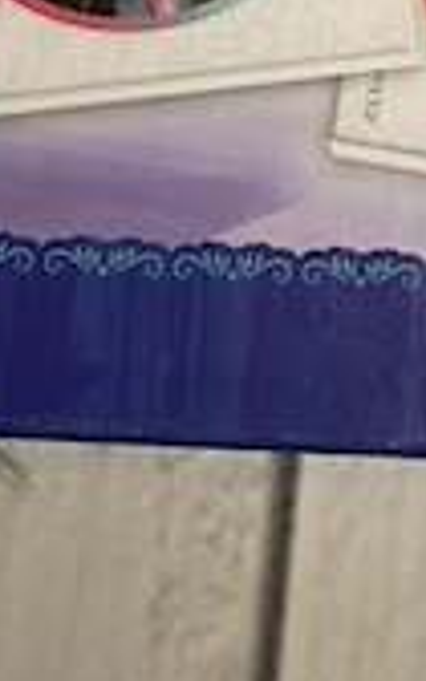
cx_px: 337
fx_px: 2025
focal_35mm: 109
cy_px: -596
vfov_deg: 15.8
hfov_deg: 12.0
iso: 100
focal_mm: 5.58
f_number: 1.8
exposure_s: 1/50
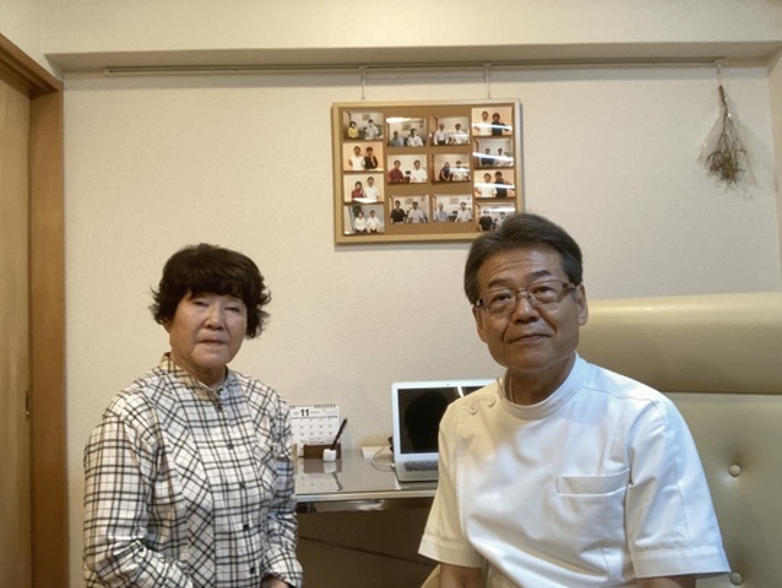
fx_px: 724
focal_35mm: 32
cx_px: 391
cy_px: 294
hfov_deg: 56.8
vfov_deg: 44.2
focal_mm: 2.87
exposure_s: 1/50
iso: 125
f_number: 2.2
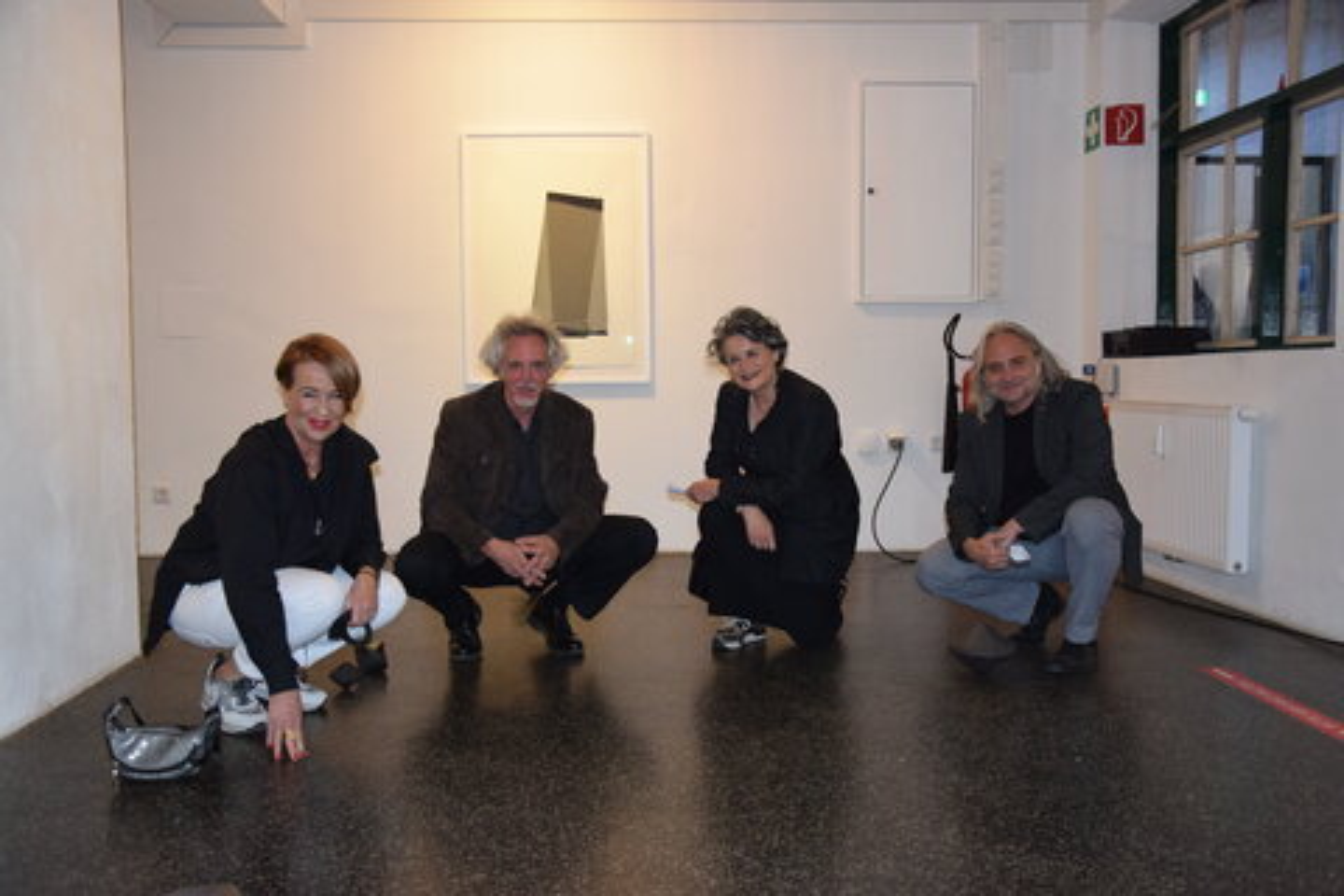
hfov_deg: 57.2
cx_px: 672
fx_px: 1232
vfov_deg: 40.0
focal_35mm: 33
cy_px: 448
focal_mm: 22
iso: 800
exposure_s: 1/60
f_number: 4
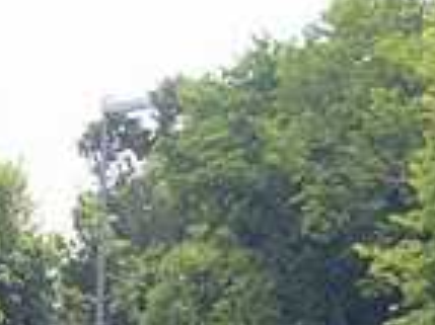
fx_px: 2599
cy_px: 756
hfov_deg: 9.6
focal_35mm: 207
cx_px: 131
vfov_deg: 6.8
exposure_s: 1/125
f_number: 2.8
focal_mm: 5.7
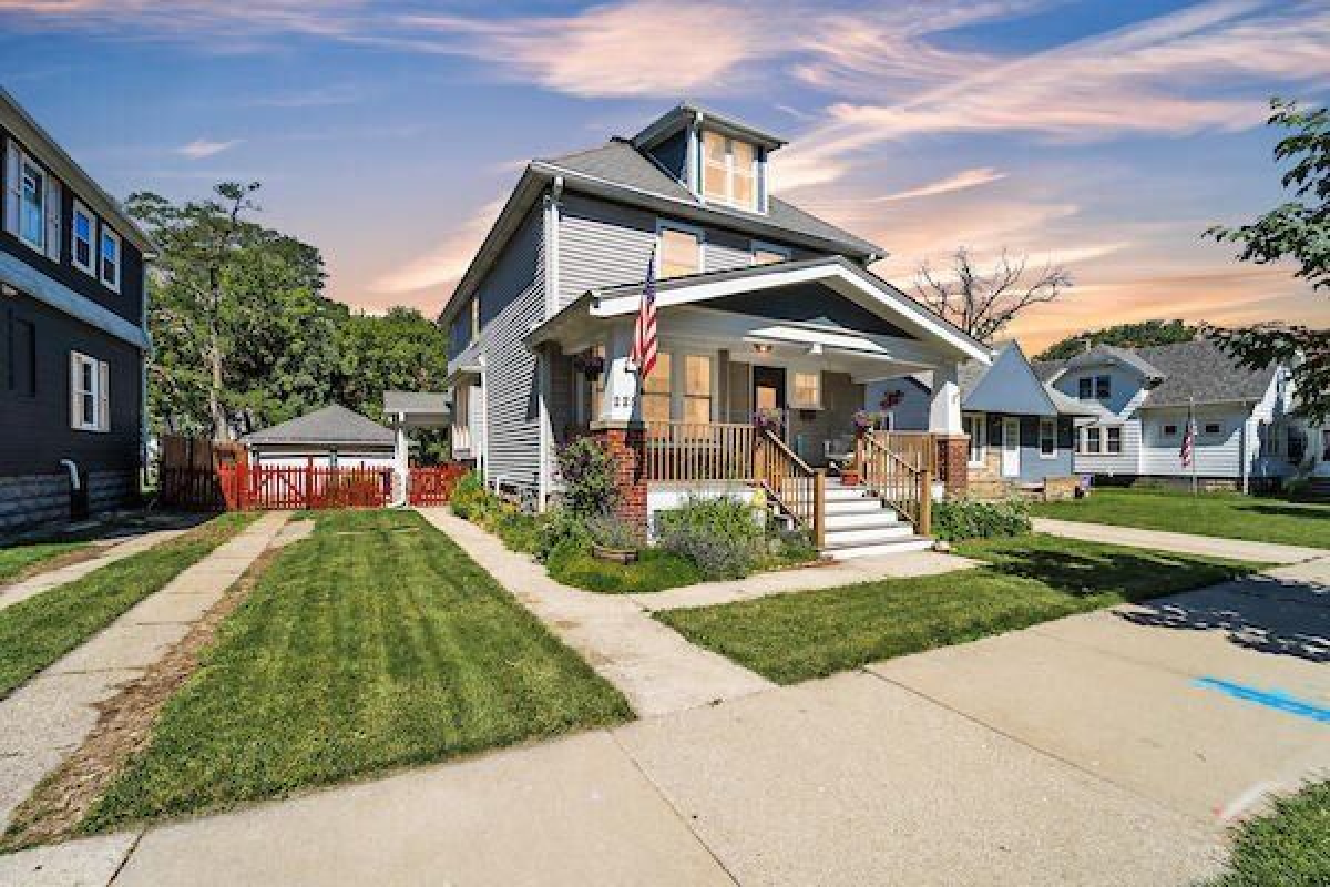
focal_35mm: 14
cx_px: 665
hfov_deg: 104.3
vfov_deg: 81.2
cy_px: 444
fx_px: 517
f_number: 9
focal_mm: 14
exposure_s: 1/160
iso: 100
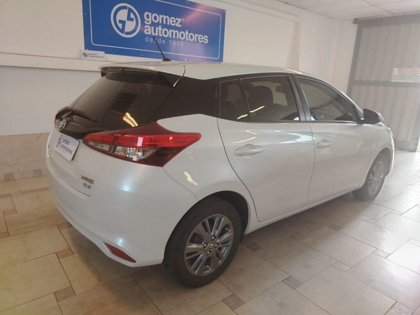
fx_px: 291
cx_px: 210
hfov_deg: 71.6
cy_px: 158
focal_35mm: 24
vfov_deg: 56.8
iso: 300
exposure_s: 1/50
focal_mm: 5.25
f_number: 1.75
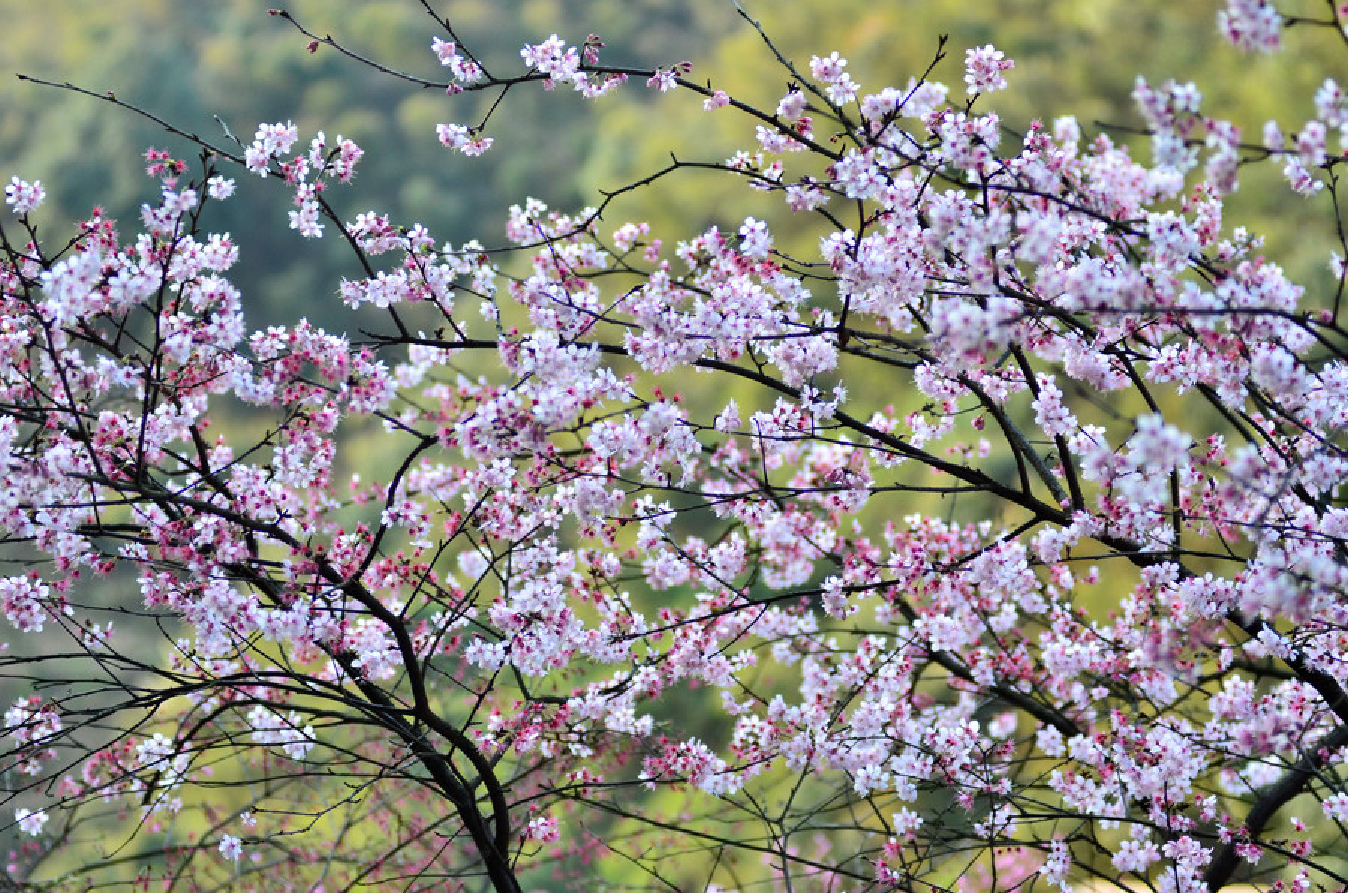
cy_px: 446
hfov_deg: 17.1
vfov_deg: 11.4
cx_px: 674
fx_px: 4484
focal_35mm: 120
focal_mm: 80
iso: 400
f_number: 3.2
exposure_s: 1/320
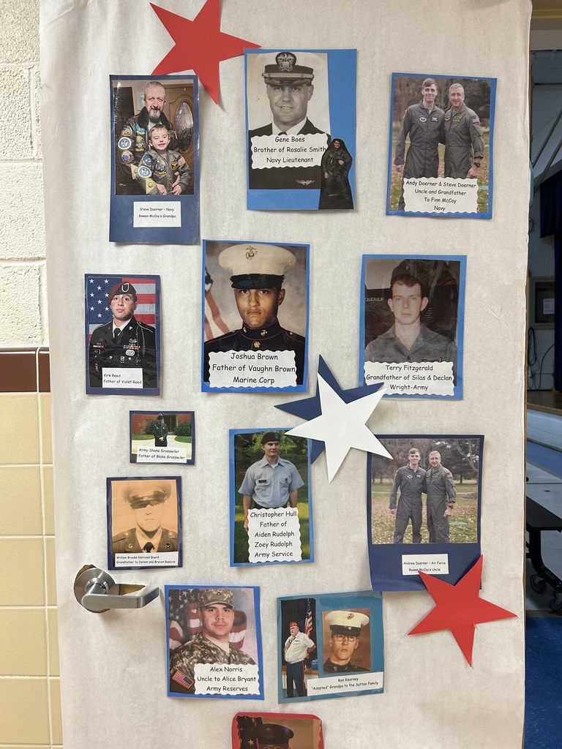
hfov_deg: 53.1
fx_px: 563
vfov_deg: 67.3
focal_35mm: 26
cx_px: 281
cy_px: 374
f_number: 1.5
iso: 100
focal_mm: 5.7
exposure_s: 1/60
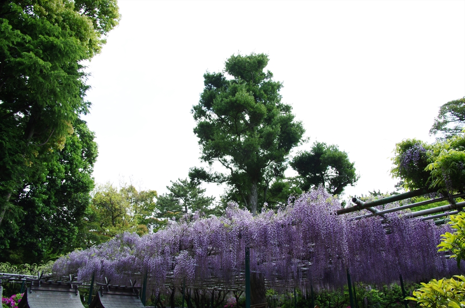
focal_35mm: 24
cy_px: 154
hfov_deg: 73.9
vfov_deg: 52.9
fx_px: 309
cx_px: 232
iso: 160
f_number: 6.7
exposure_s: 1/90
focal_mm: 16
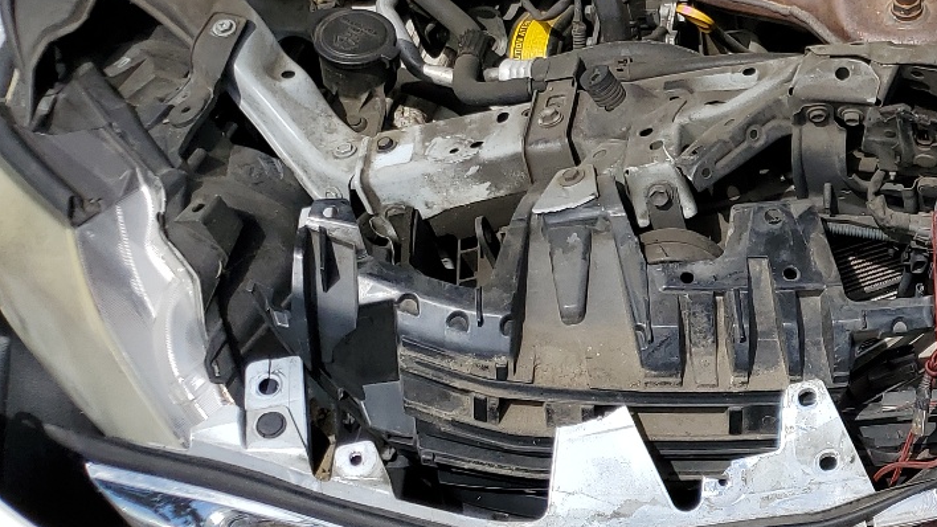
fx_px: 1590
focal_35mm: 64
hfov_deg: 29.3
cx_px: 1057
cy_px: 140
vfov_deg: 18.7
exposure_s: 1/5000
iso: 50
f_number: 1.5
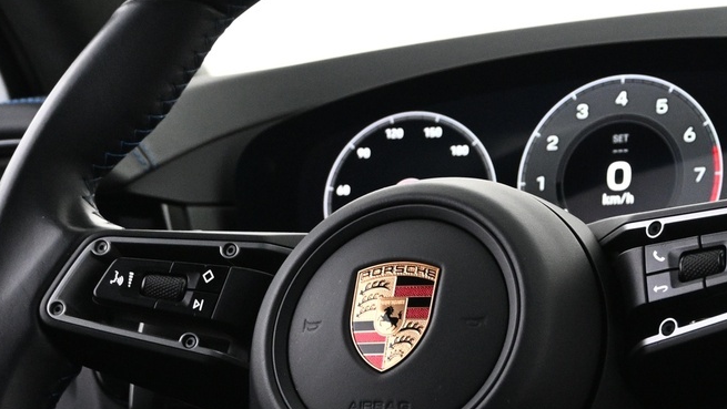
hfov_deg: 20.8
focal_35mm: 103
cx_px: 371
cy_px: 293
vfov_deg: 11.8
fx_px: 1985
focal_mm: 26.5
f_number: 4.5
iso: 1600
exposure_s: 1/20
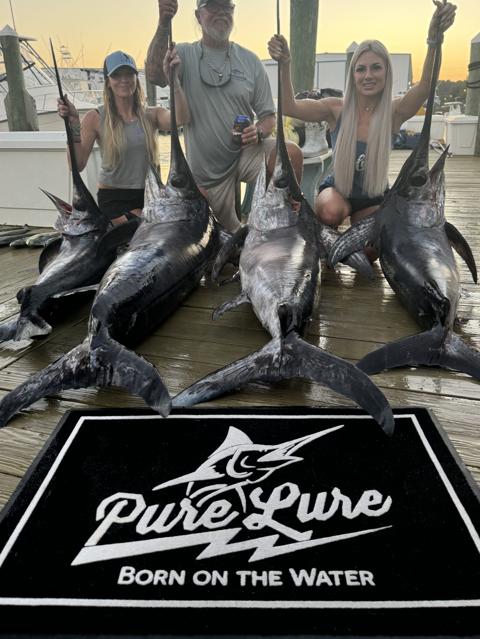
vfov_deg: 65.1
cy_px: 283
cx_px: 251
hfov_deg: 51.3
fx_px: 499
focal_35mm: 27
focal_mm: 6.76
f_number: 1.78
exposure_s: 1/121
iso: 160
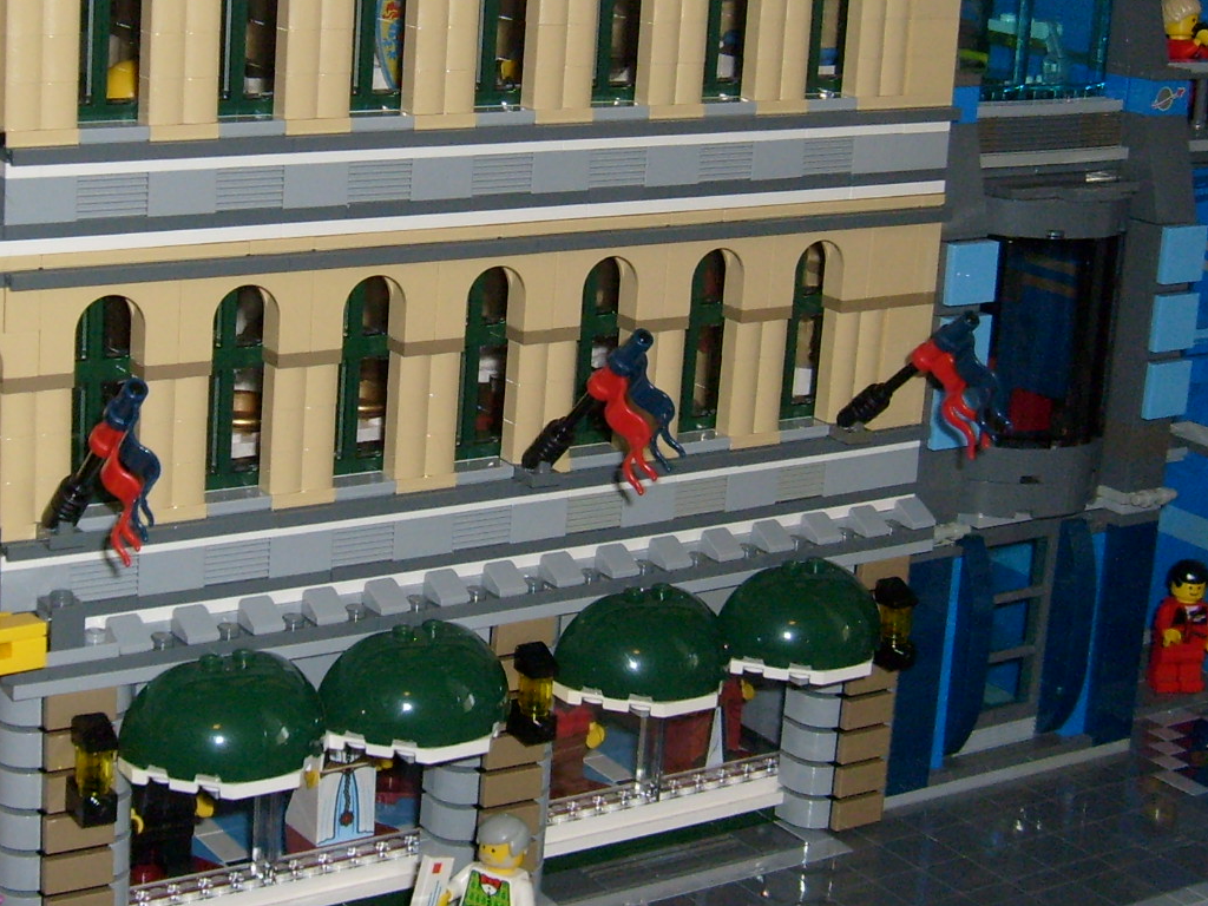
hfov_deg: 27.6
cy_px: 209
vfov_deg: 20.8
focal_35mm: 70
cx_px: 394
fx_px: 2443
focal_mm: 5.8
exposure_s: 1/45
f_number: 2.8
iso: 100
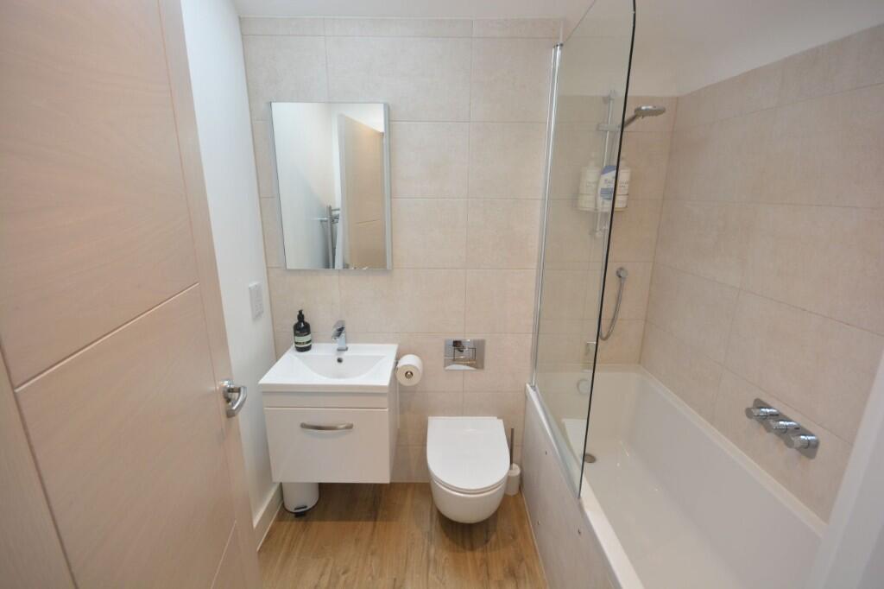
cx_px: 442
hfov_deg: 100.4
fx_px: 368
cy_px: 294
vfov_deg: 77.3
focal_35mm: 15
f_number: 8
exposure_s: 1/20
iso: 400
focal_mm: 10
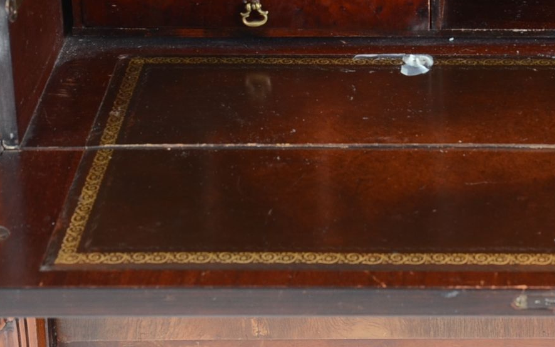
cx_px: 554
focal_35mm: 170
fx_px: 2571
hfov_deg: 12.2
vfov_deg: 7.6
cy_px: -75
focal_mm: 40
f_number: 5.6
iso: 200
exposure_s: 1/80
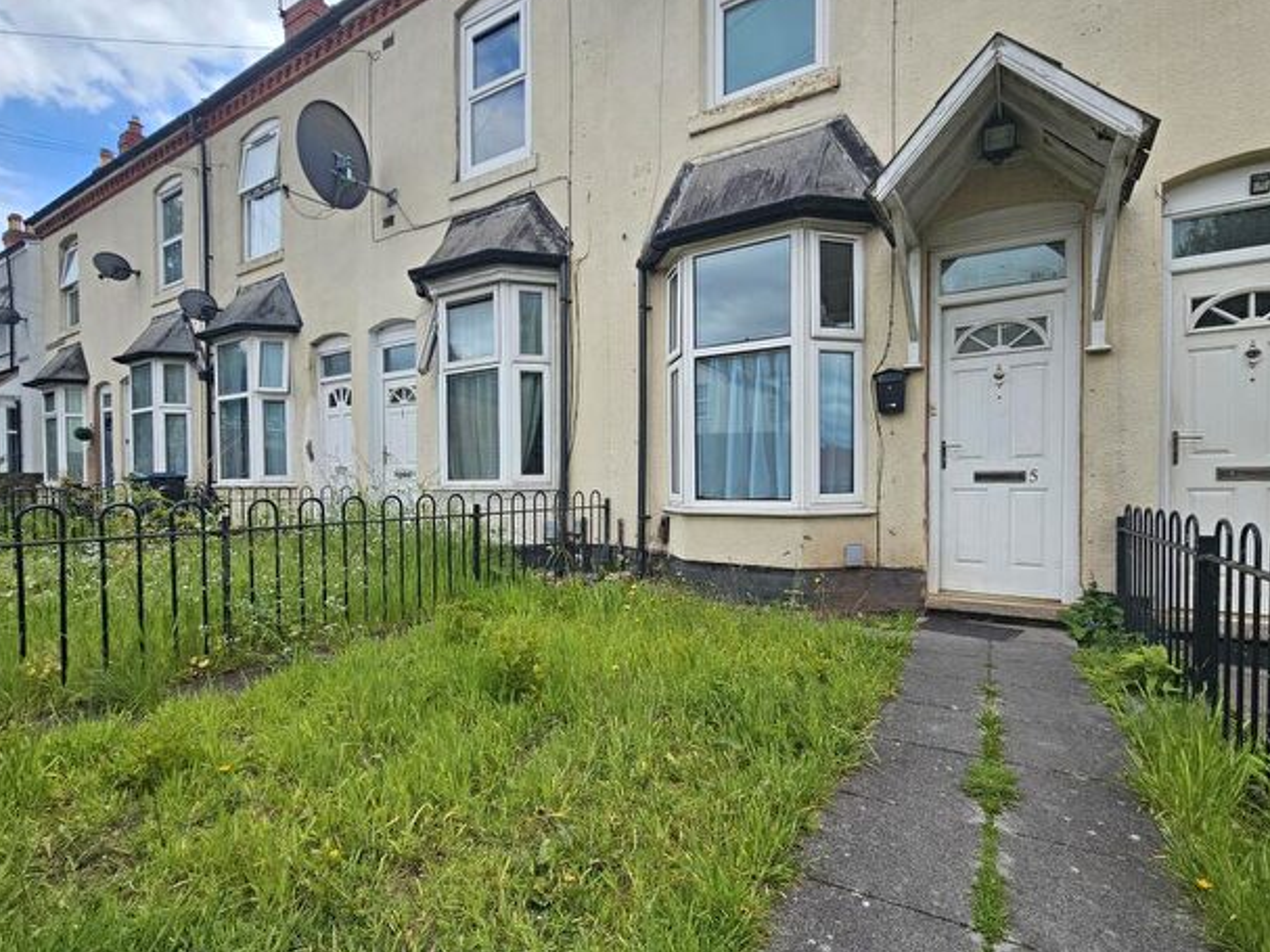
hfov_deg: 98.1
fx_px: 550
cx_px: 665
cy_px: 501
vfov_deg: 81.7
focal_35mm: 15
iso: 50
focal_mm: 2.2
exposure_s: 1/1809
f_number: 2.2
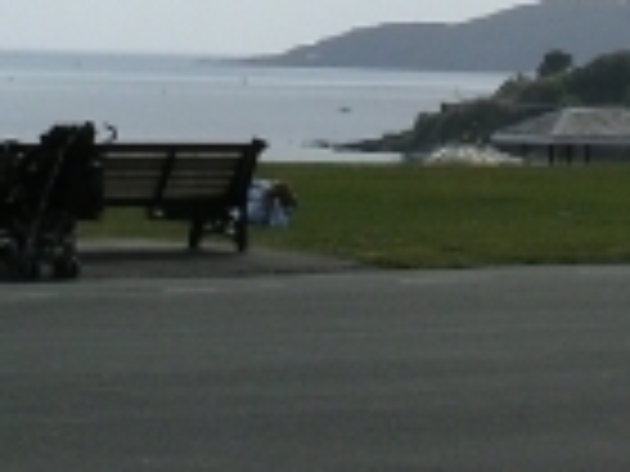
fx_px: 4277
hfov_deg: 8.4
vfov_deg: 6.2
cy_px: -357
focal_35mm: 235
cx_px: 518
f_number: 6.7
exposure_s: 1/750
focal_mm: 11.3
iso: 100
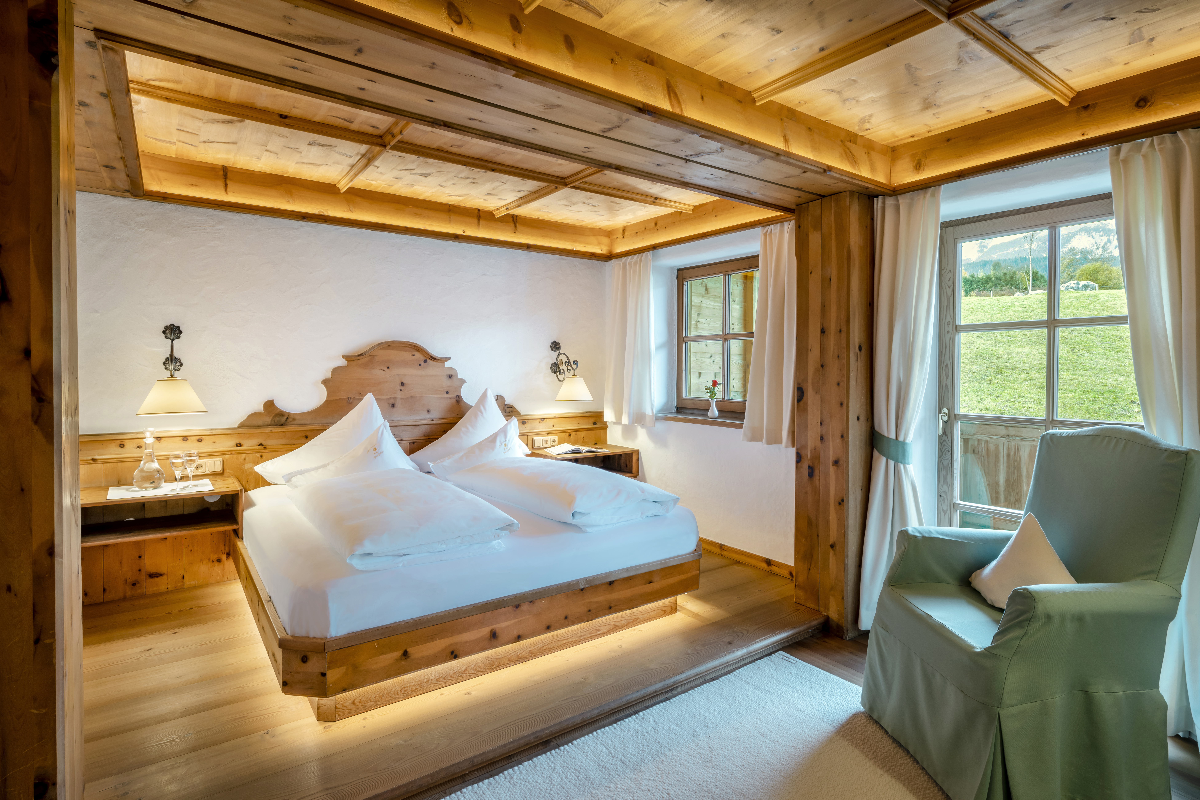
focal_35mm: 19
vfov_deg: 65.9
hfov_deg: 88.3
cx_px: 633
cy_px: 394
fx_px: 618
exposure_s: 1/4
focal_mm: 17.5
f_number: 13
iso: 80
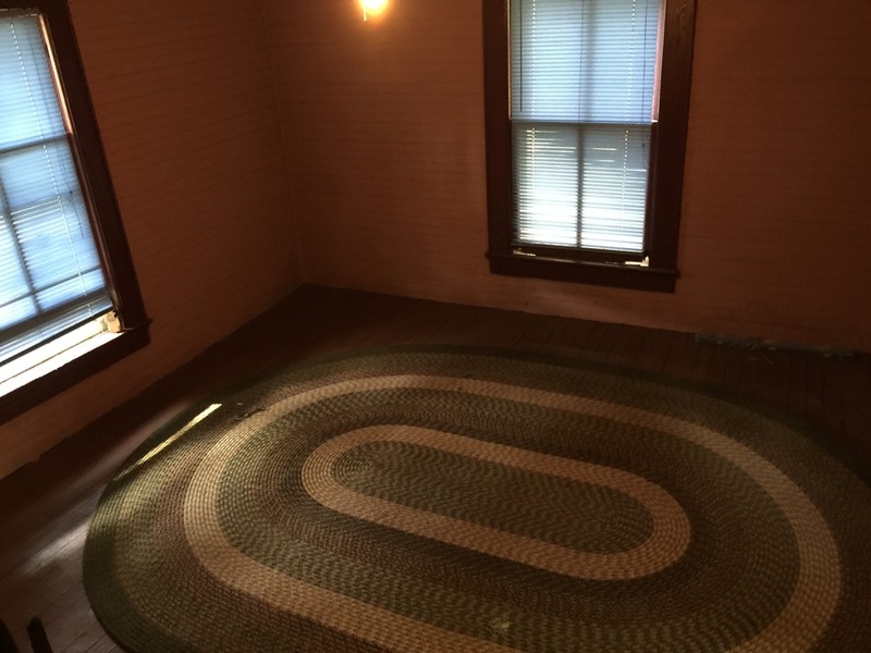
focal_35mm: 29
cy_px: 326
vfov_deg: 48.2
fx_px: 730
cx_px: 436
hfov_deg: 61.7
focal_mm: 4.15
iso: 80
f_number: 2.2
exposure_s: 1/4
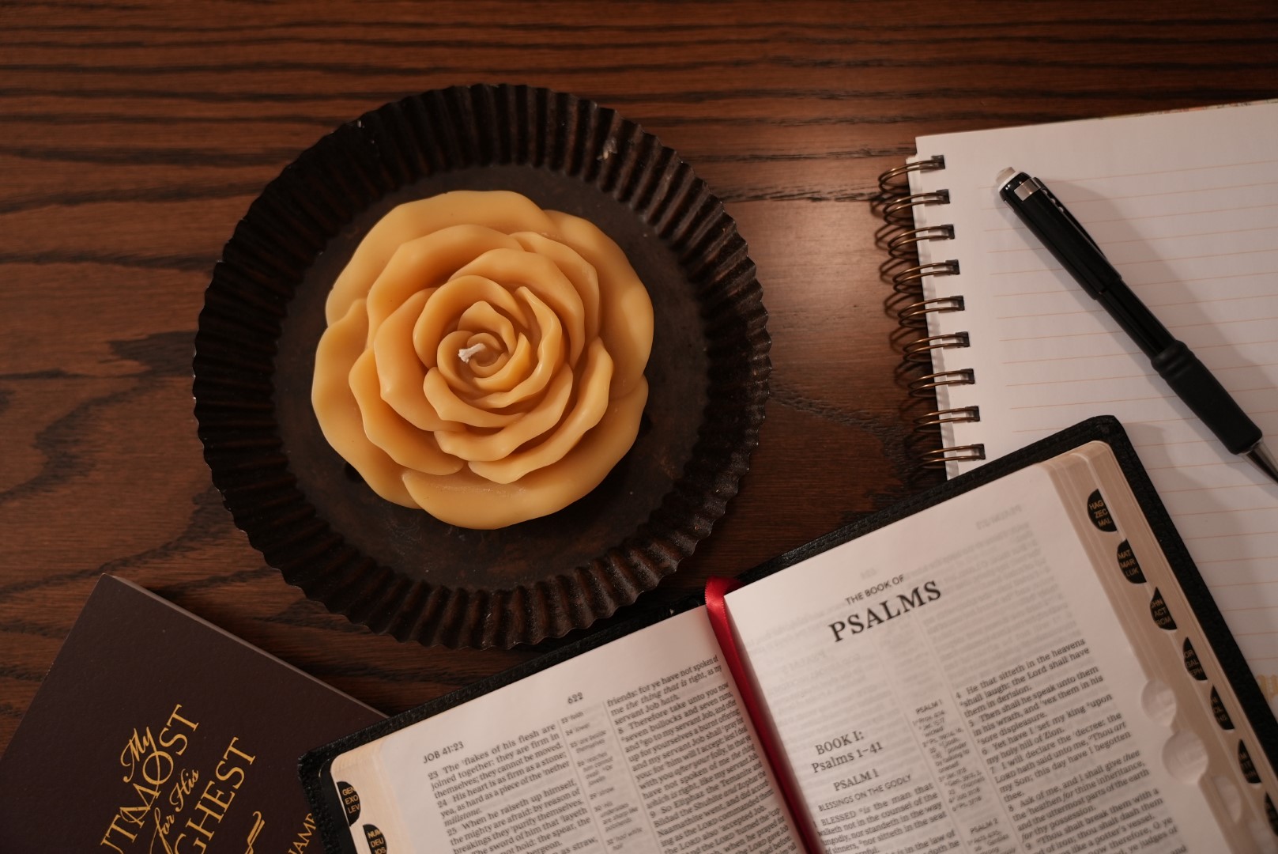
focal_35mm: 32
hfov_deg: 58.4
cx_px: 639
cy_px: 427
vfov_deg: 40.9
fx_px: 1144
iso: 800
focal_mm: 32.2
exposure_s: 1/80
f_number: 2.8
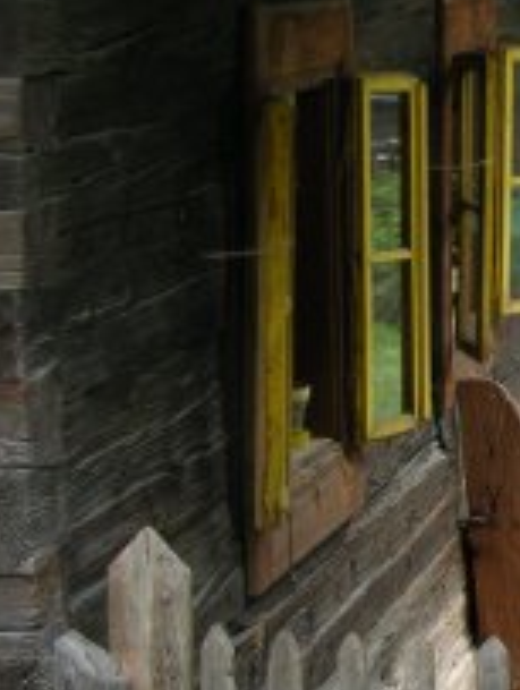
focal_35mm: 151
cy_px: 540
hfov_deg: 9.8
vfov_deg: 13.0
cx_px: 534
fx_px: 3015
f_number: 3.9
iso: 100
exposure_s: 1/120
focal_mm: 10.1
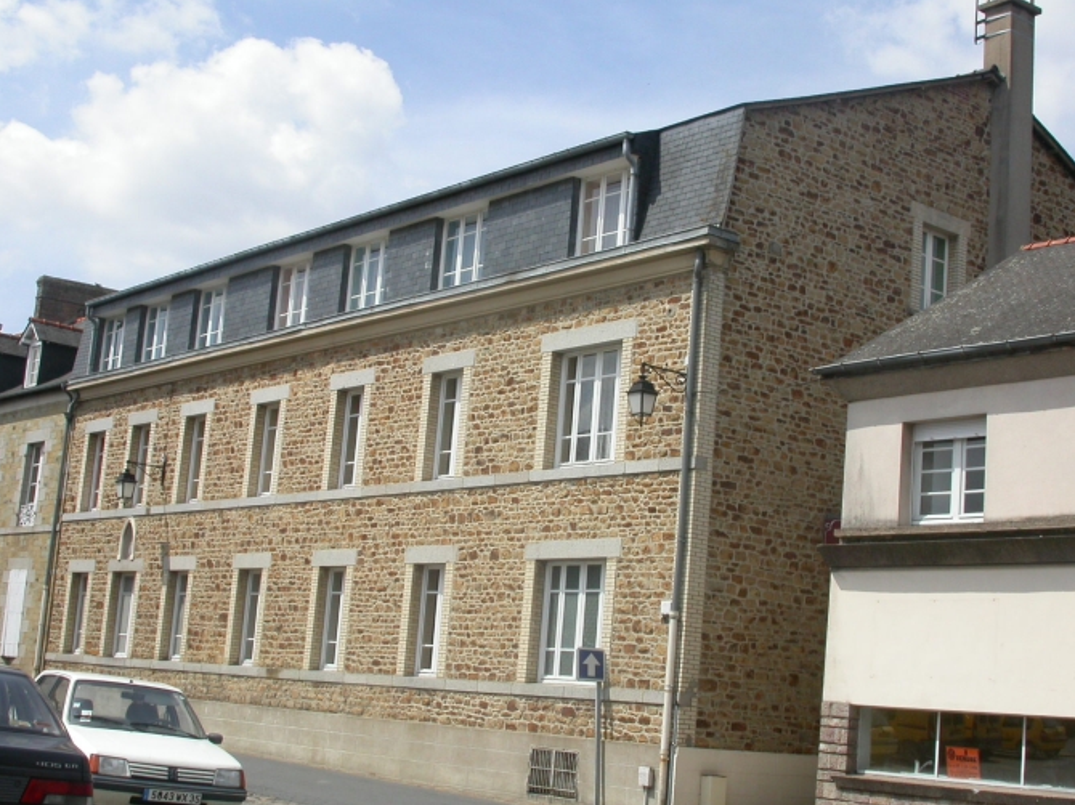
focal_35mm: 54
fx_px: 1676
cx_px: 541
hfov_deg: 35.6
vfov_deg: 27.0
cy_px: 407
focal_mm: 11.1
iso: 100
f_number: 7.5
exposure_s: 1/406
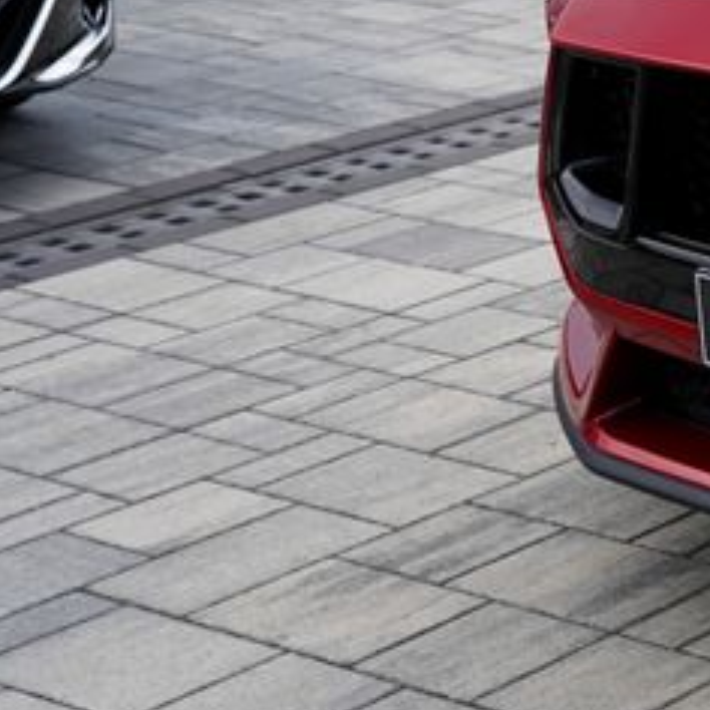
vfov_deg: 14.9
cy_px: -77
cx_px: 1531
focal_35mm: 114
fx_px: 2645
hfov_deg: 12.8
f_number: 4
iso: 100
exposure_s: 1/60
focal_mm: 31
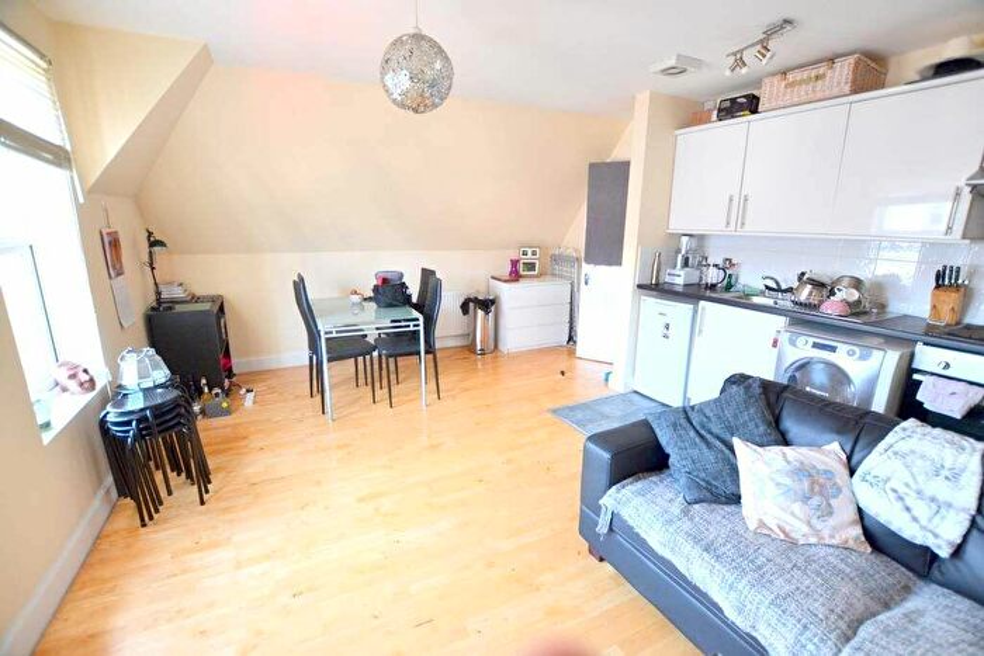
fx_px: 410
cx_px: 492
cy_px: 328
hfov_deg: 100.4
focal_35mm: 15
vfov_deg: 77.4
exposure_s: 1/60
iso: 400
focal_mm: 10
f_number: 3.5
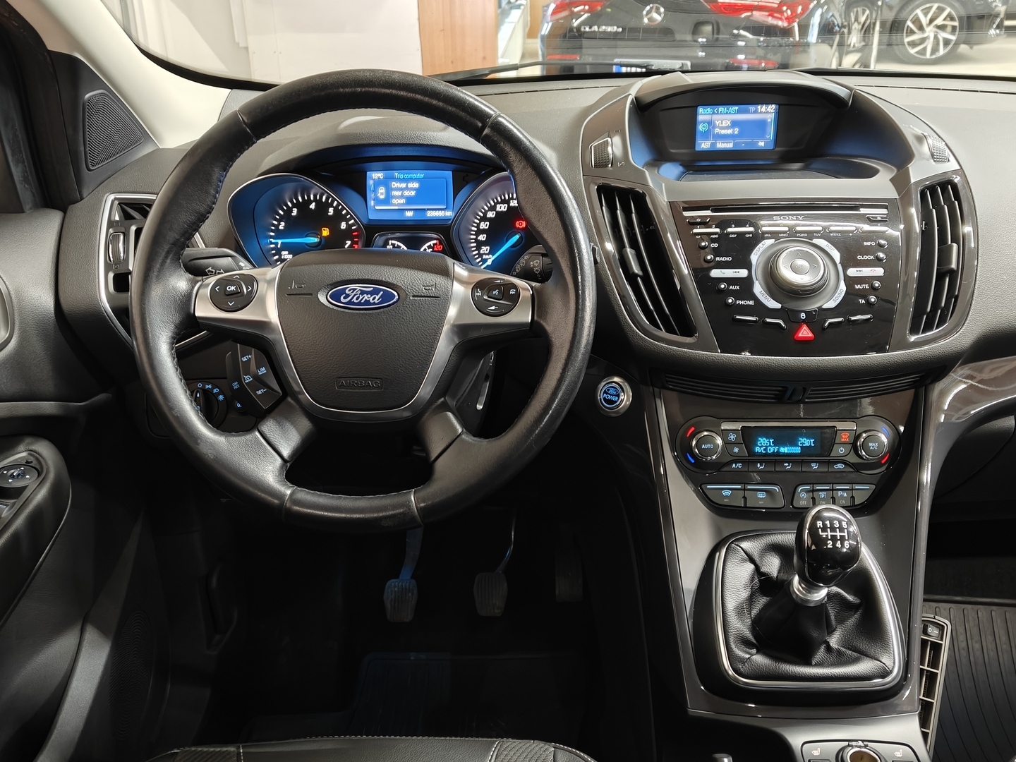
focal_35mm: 33
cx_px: 508
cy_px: 381
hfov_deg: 55.4
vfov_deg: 42.9
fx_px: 969
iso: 200
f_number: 1.8
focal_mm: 5.59
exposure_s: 1/29
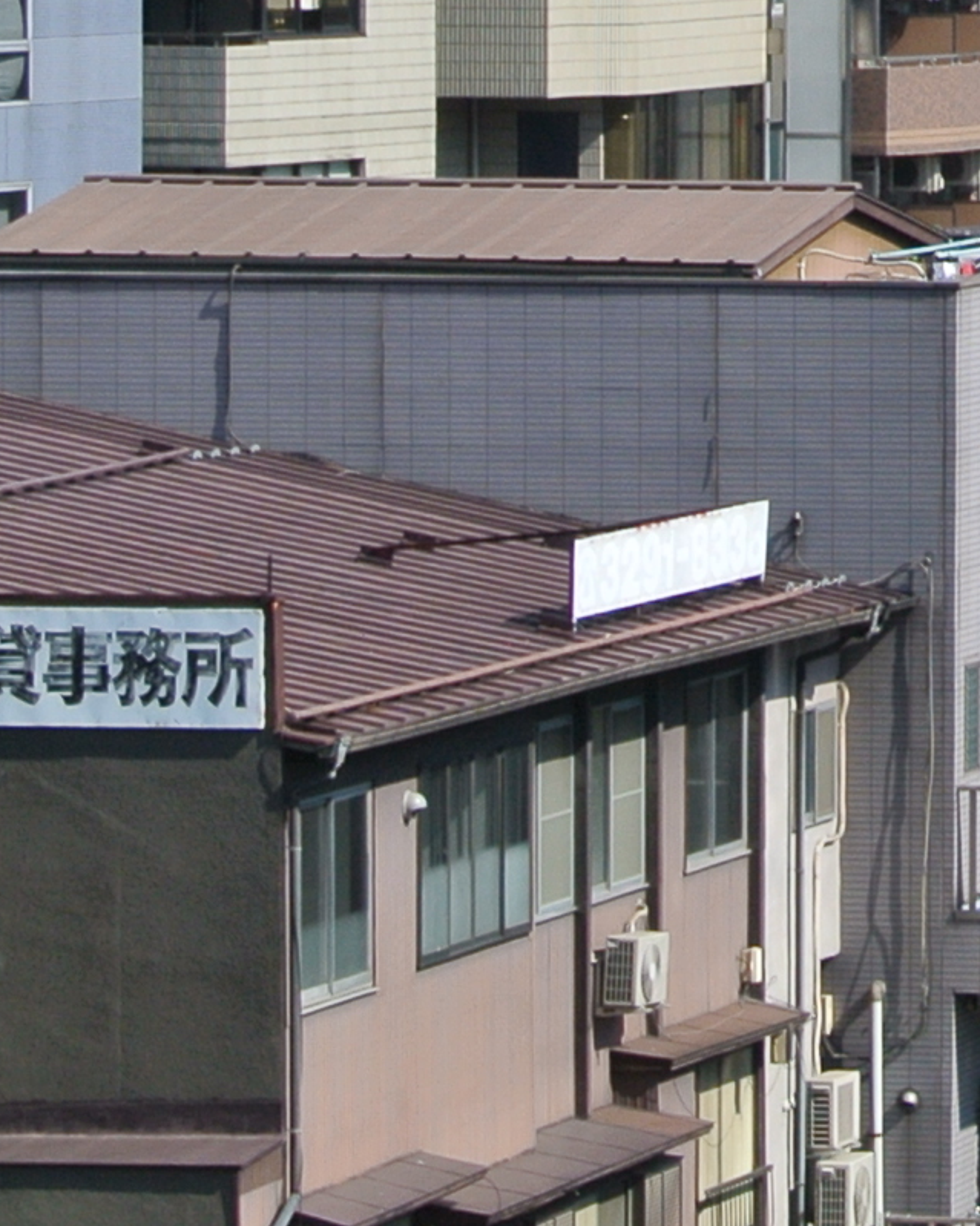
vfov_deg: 5.9
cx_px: 2075
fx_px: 11894
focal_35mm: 328
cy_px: -14
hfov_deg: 4.6
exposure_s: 1/250
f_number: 8
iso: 100
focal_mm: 26.7
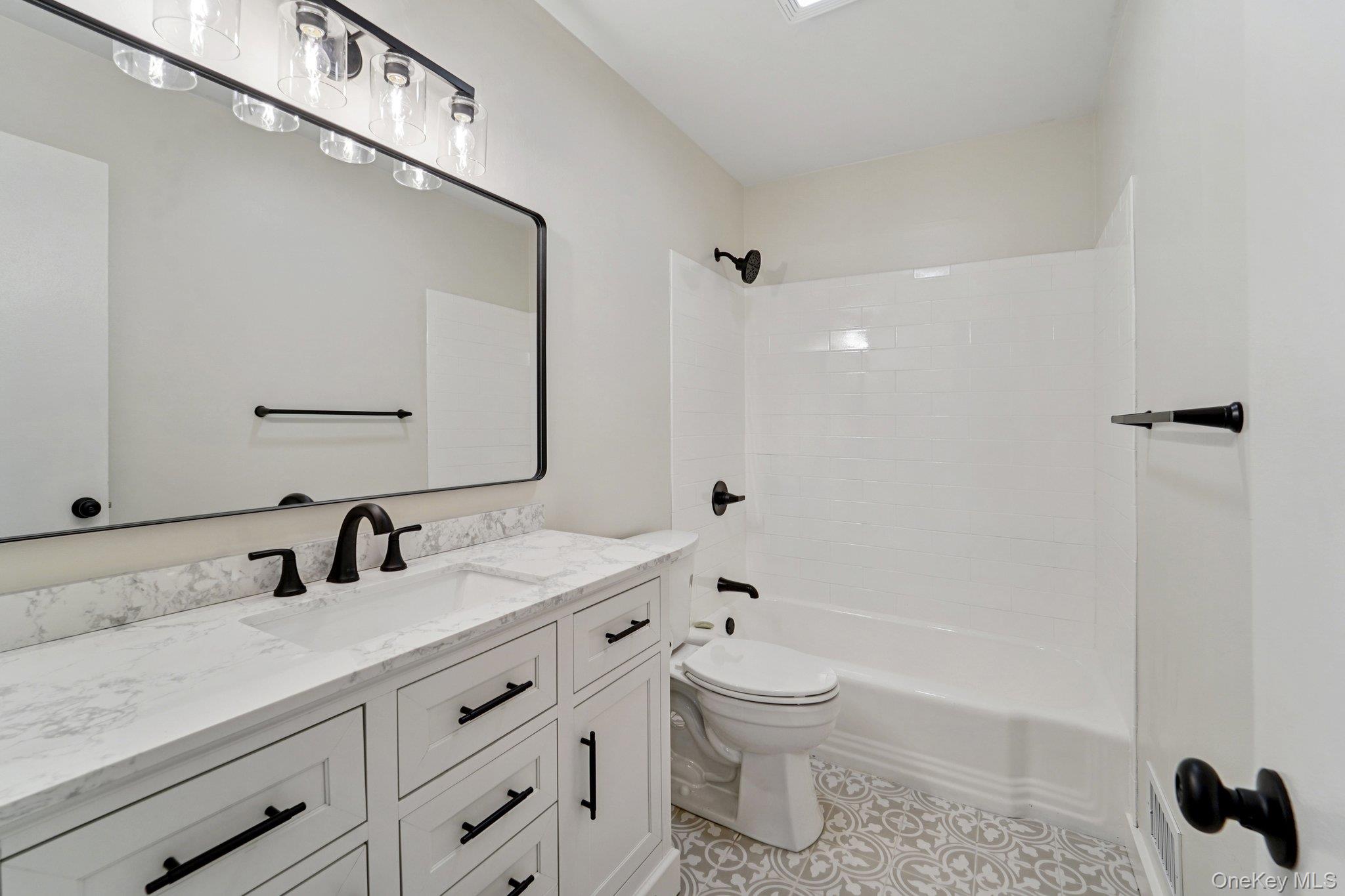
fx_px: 523
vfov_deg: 81.2
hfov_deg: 104.3
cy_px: 448
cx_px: 672
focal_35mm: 14
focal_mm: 14
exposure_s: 1/50
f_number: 8
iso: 400
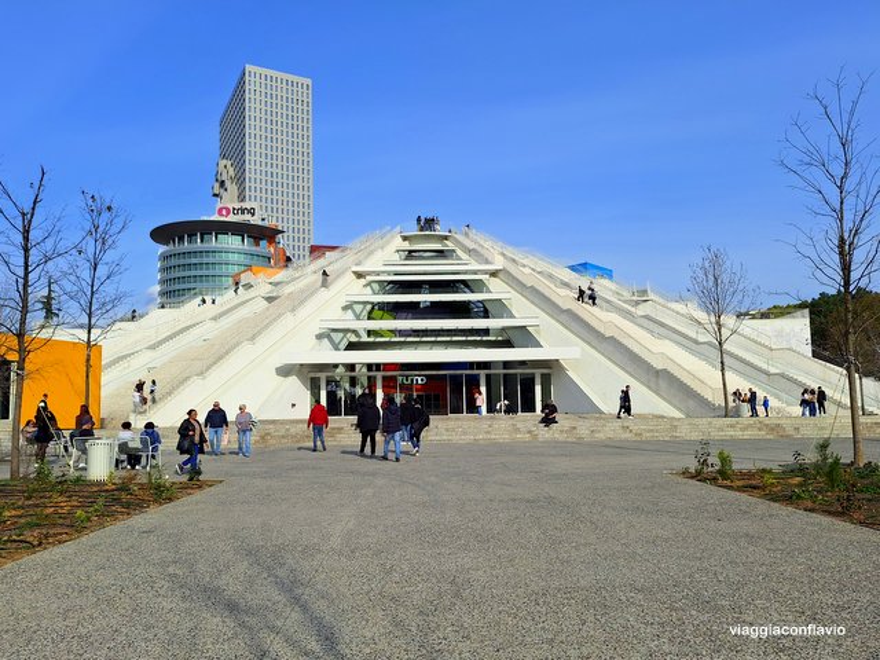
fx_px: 585
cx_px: 440
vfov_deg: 58.9
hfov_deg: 73.9
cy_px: 330
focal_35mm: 23
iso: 40
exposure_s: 1/2924
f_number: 1.8
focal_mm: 5.54
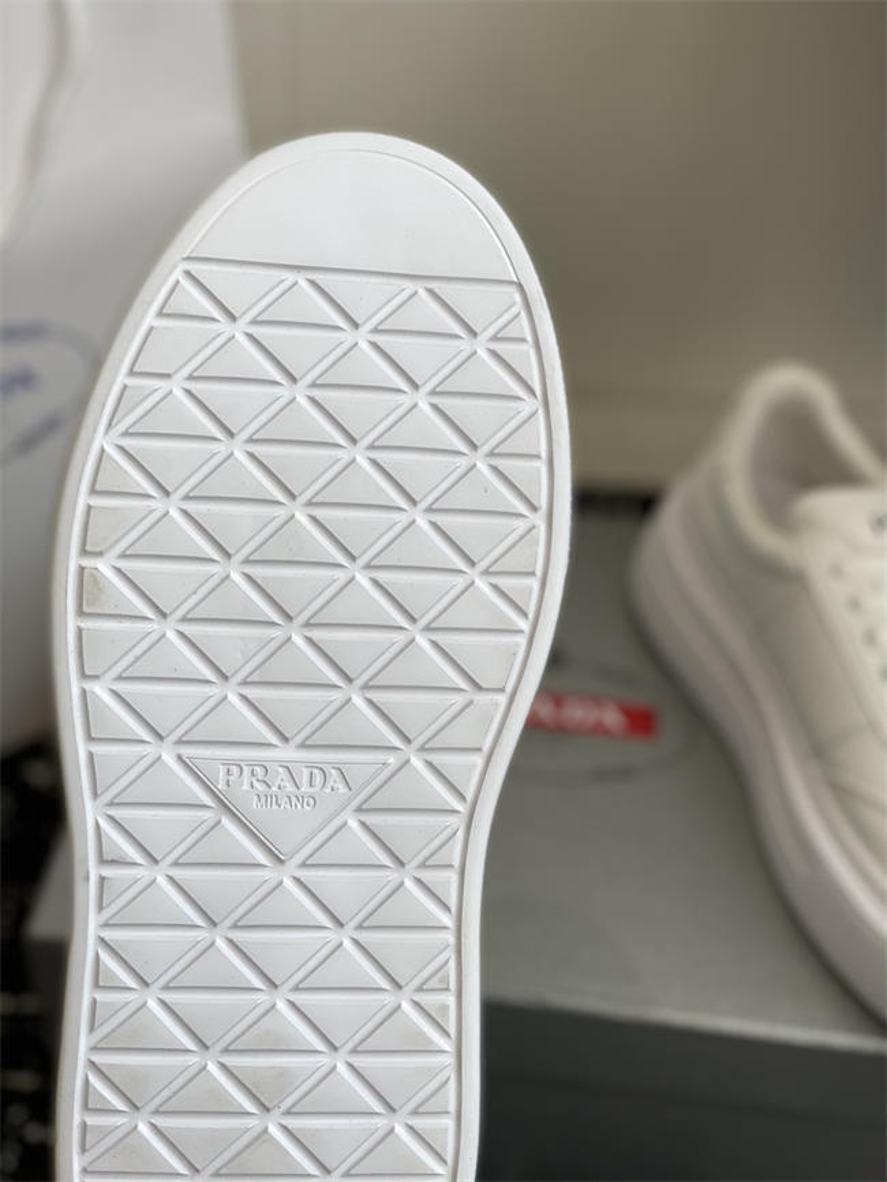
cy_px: 591
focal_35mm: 52
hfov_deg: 28.0
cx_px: 444
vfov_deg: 36.8
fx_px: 1776
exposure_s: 1/372
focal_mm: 6
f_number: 2
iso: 20
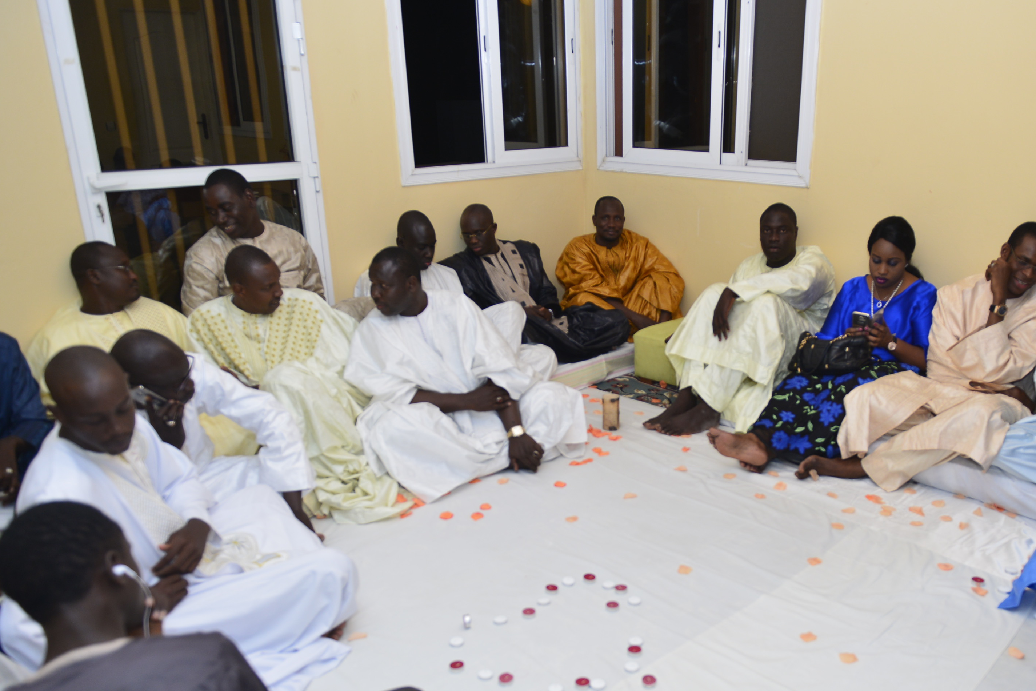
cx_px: 618
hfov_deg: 59.8
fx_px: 892
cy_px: 435
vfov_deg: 42.0
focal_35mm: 31
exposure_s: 1/250
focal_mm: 24
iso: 640
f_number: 2.8
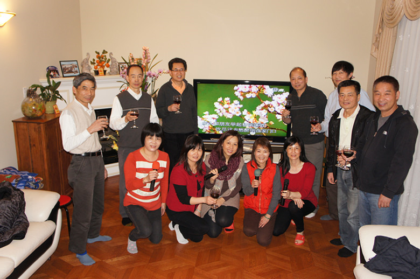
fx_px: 350
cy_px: 140
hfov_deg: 62.0
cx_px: 210
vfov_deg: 43.5
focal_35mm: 30
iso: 200
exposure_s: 1/60
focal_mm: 20
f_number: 4
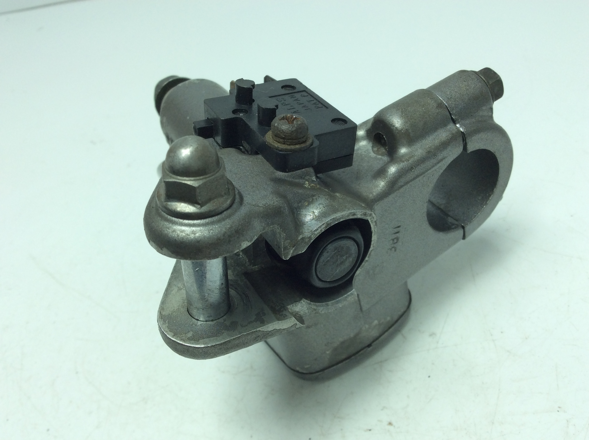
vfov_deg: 44.1
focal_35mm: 32
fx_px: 544
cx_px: 294
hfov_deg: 56.9
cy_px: 220
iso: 32
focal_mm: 3.3
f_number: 2.4
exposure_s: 1/266
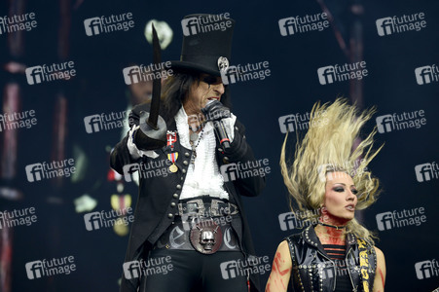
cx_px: 220
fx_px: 1828
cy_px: 146
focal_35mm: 150
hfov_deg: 13.7
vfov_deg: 9.1
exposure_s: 1/800
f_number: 5
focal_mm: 150
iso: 320
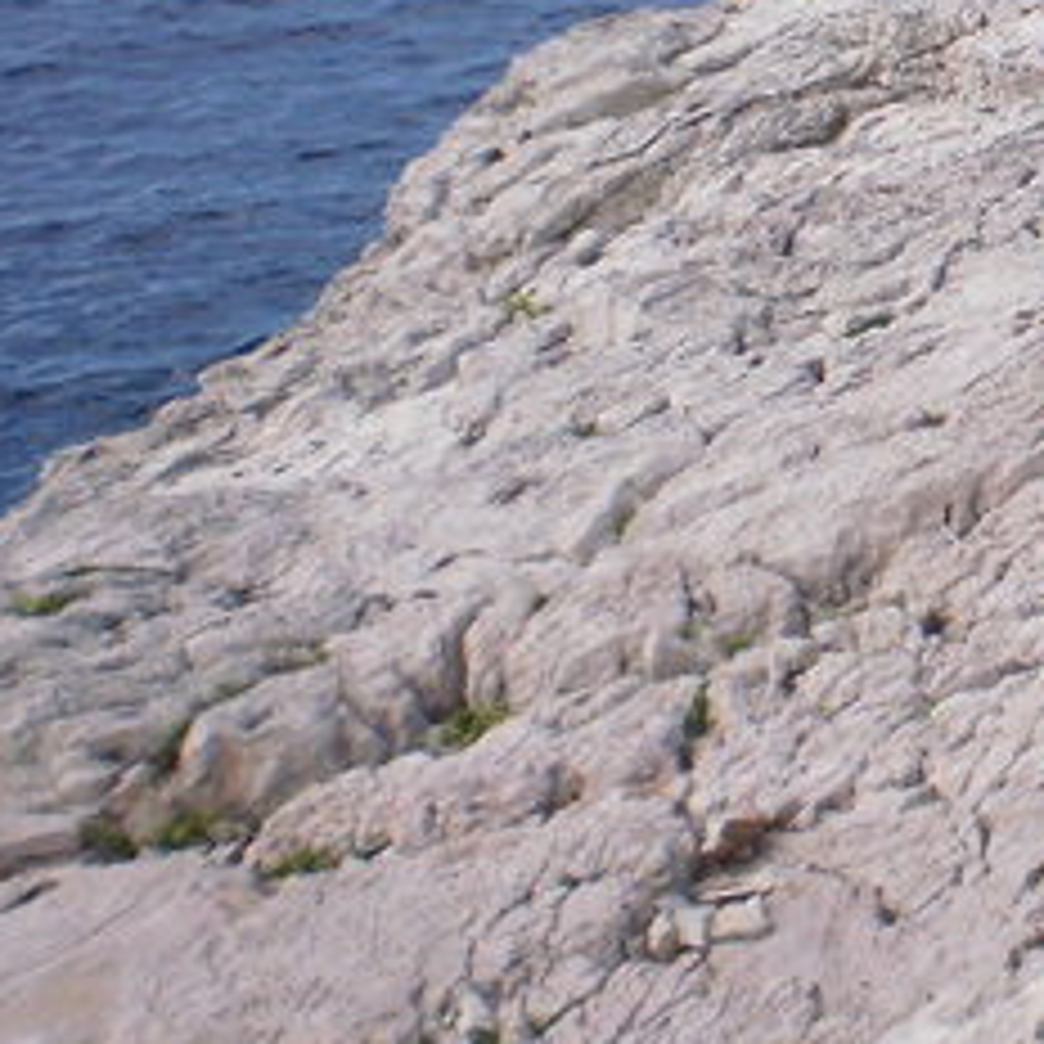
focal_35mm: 116
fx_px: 3958
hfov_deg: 14.0
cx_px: 1611
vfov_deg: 14.5
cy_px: -230
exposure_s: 1/800
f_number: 4.6
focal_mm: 6.3
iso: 100
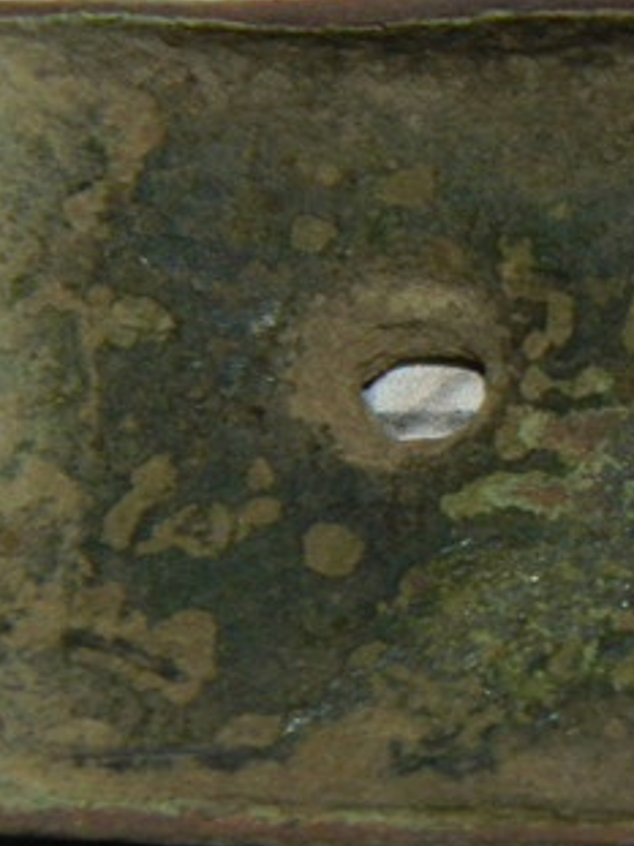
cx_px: 1054
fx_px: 8626
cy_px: 430
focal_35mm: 353
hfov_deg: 4.2
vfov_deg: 5.6
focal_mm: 18.6
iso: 200
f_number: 12.6
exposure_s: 1/60
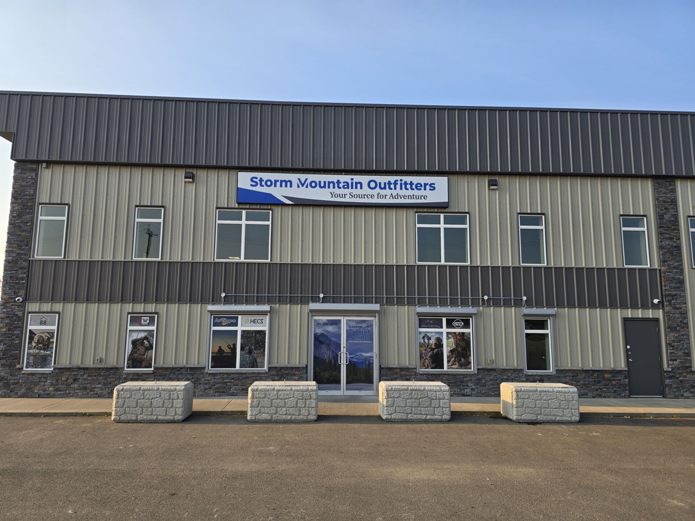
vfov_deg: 58.9
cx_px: 348
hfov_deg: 73.9
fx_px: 462
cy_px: 260
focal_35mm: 23
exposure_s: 1/320
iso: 12
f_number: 1.7
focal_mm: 6.3
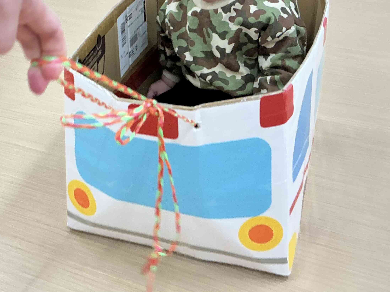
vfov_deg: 27.0
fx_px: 597
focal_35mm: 53
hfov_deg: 35.9
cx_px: 142
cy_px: 61
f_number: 1.8
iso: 64
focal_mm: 3
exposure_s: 1/120
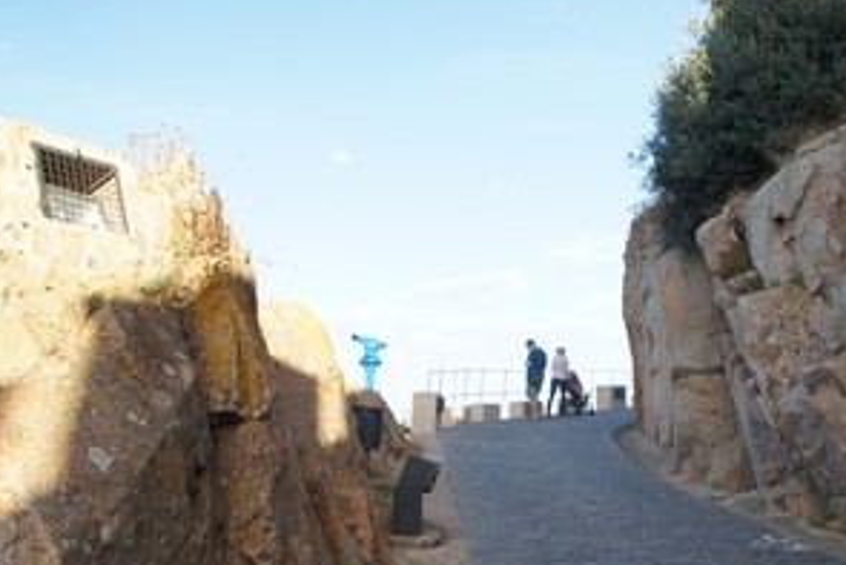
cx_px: 568
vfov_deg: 31.5
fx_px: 987
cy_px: 403
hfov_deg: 45.6
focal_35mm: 42
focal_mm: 18
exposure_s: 1/125
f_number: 6.3
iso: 100
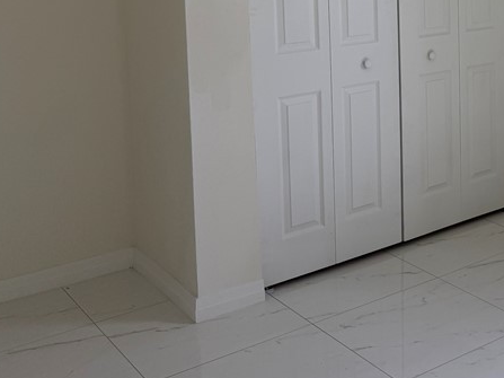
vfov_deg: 25.3
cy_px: 7
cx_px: 562
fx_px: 801
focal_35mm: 55
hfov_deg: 30.9
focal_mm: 6.76
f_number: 1.78
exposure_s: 1/722
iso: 100
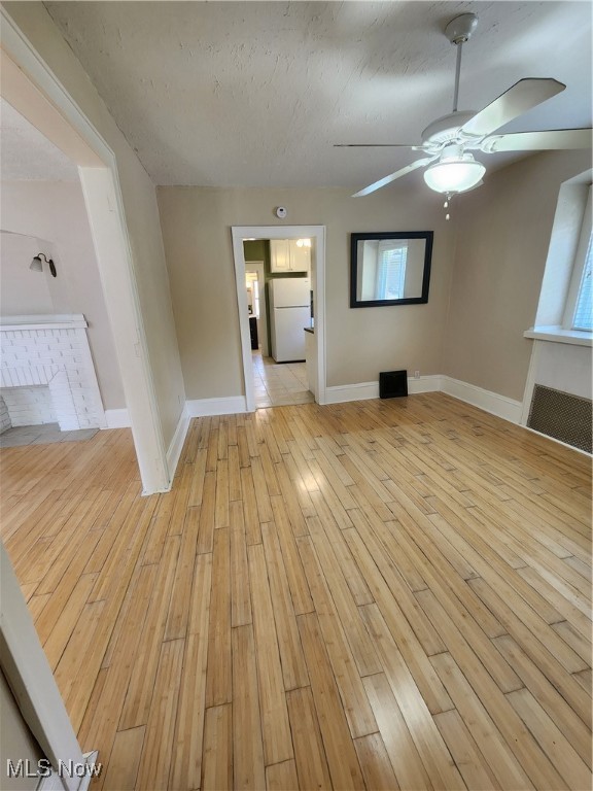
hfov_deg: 89.9
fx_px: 297
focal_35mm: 13
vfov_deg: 106.2
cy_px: 396
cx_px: 296
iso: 200
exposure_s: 1/60
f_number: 2.2
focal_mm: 2.2
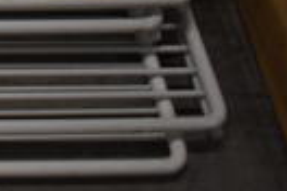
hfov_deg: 14.1
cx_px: -263
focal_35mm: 125
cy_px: -191
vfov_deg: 10.1
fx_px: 996
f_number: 3.5
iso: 800
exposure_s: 1/160
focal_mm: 18
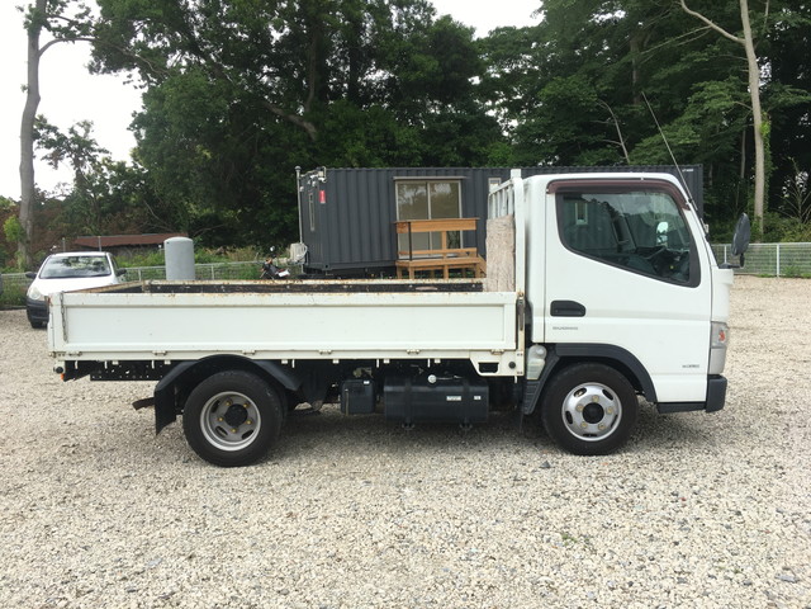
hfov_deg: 61.7
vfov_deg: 48.2
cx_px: 406
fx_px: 679
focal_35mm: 29
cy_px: 304
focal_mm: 4.15
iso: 25
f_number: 2.2
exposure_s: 1/484
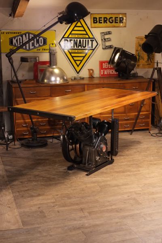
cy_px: 122
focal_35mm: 53
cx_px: 81
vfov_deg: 37.5
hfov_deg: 25.5
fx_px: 358
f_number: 4
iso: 2500
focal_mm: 35
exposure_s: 1/125
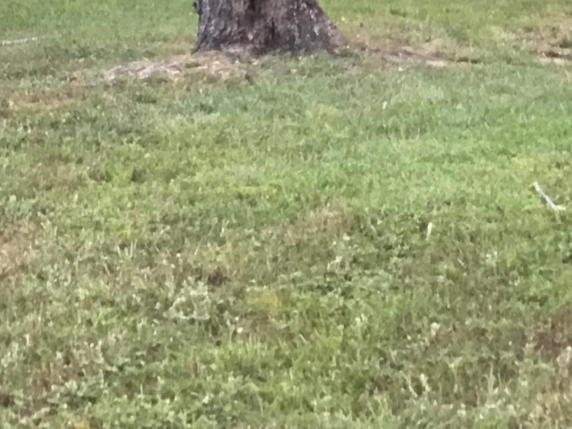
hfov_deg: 17.8
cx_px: 197
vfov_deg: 13.0
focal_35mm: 110
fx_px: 1818
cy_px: -137
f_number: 2.4
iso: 64
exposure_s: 1/30
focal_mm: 3.3
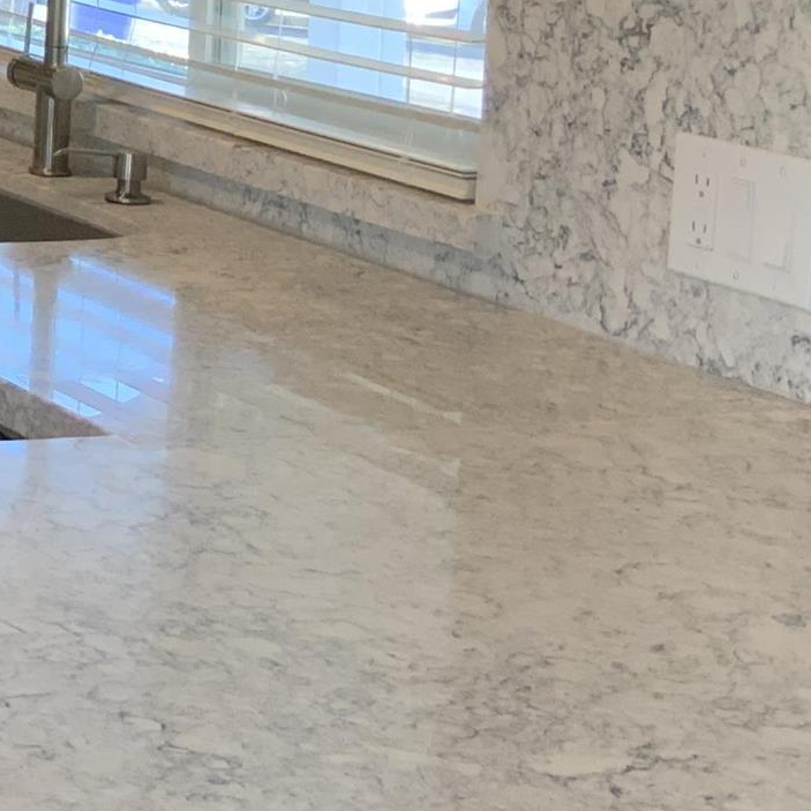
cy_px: -12
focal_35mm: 112
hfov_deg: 14.0
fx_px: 2969
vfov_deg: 15.3
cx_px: -608
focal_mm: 3
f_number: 1.8
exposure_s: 1/60
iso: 80
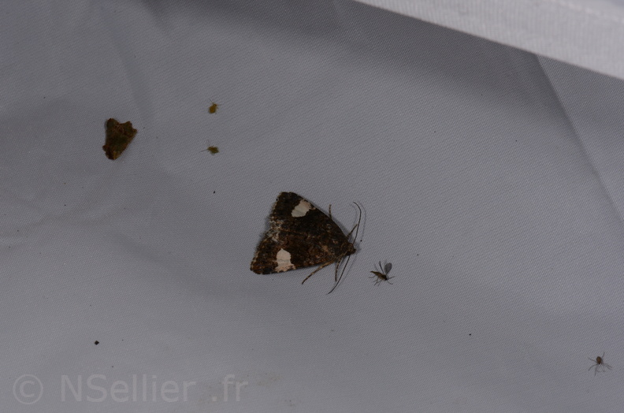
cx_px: 312
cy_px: 206
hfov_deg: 16.1
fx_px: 2205
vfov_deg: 10.7
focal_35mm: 128
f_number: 22
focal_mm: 85
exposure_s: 1/60
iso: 100
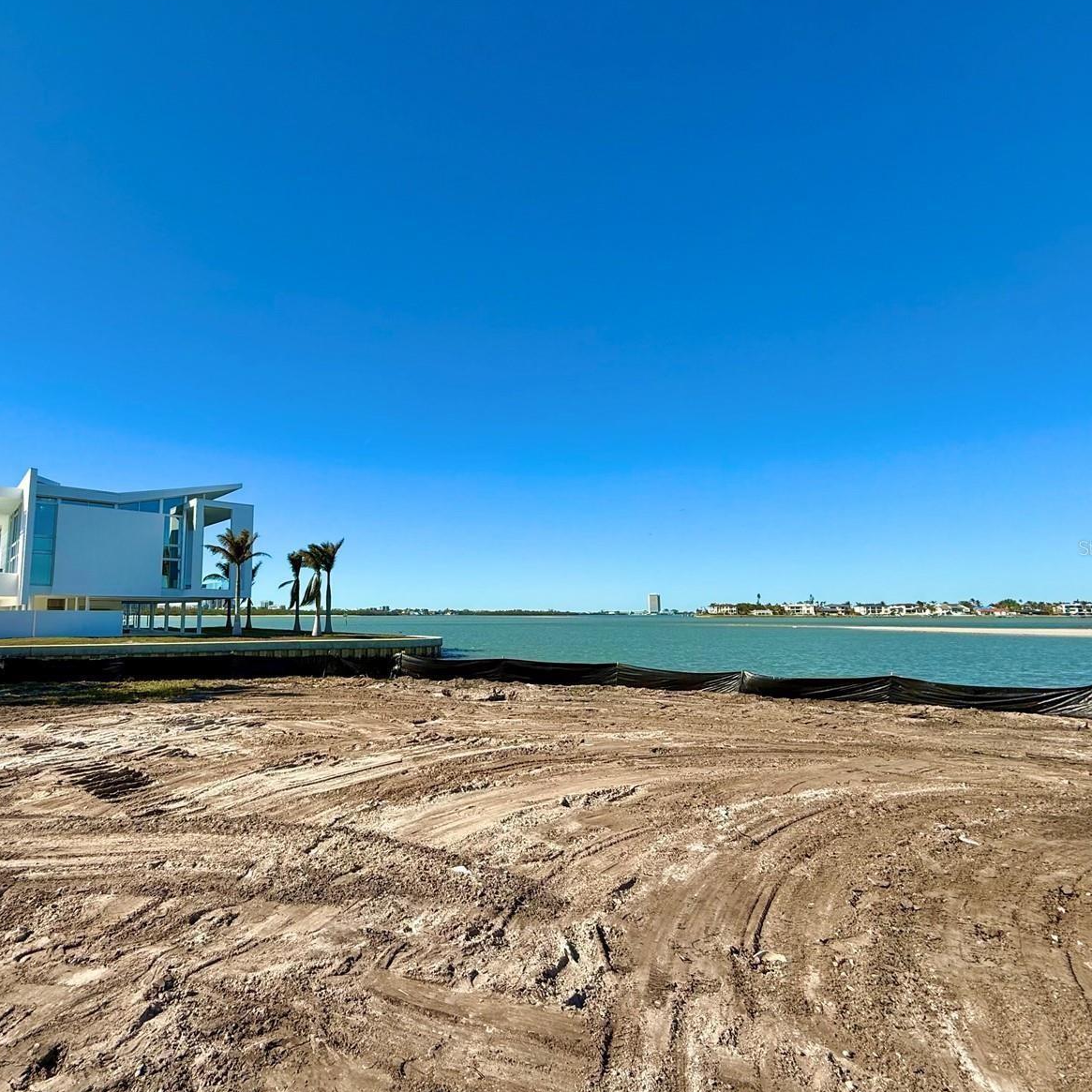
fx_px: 607
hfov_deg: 82.6
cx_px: 417
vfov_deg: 84.0
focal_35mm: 17
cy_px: 547
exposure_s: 1/2717
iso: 50
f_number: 2.2
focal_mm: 2.22
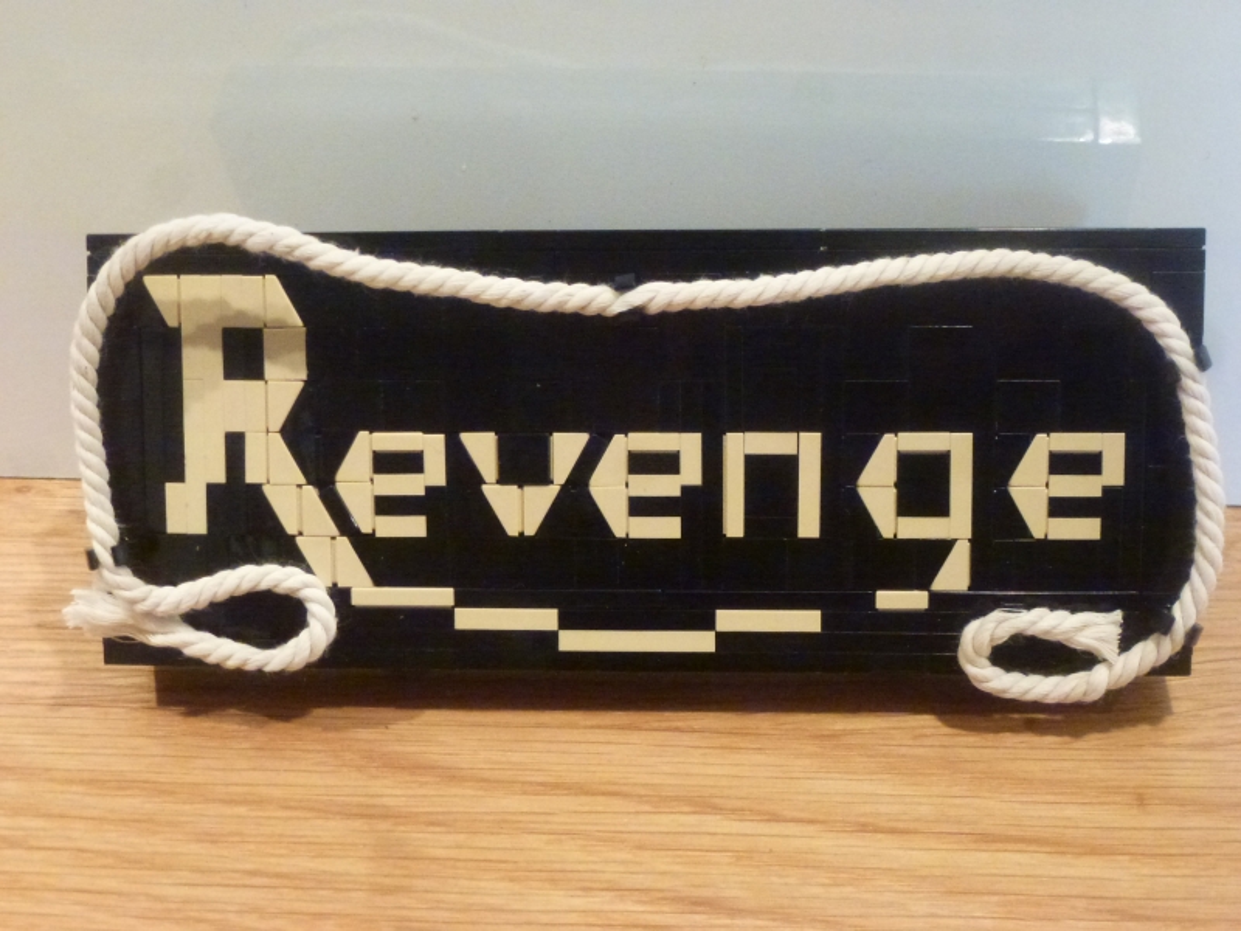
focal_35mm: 49
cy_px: 466
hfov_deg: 38.9
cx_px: 620
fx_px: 1757
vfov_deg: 29.7
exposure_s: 1/40
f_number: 4.1
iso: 800
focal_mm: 8.7
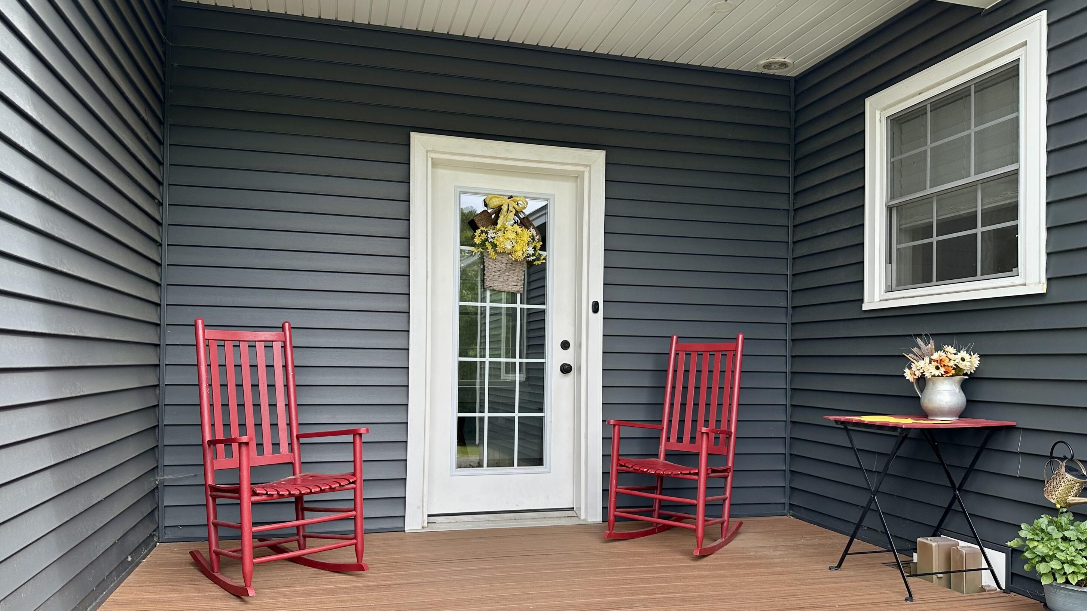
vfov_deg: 42.8
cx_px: 552
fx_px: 778
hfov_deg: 69.9
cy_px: 351
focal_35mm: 27
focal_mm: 6.86
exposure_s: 1/750
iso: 80
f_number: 1.78
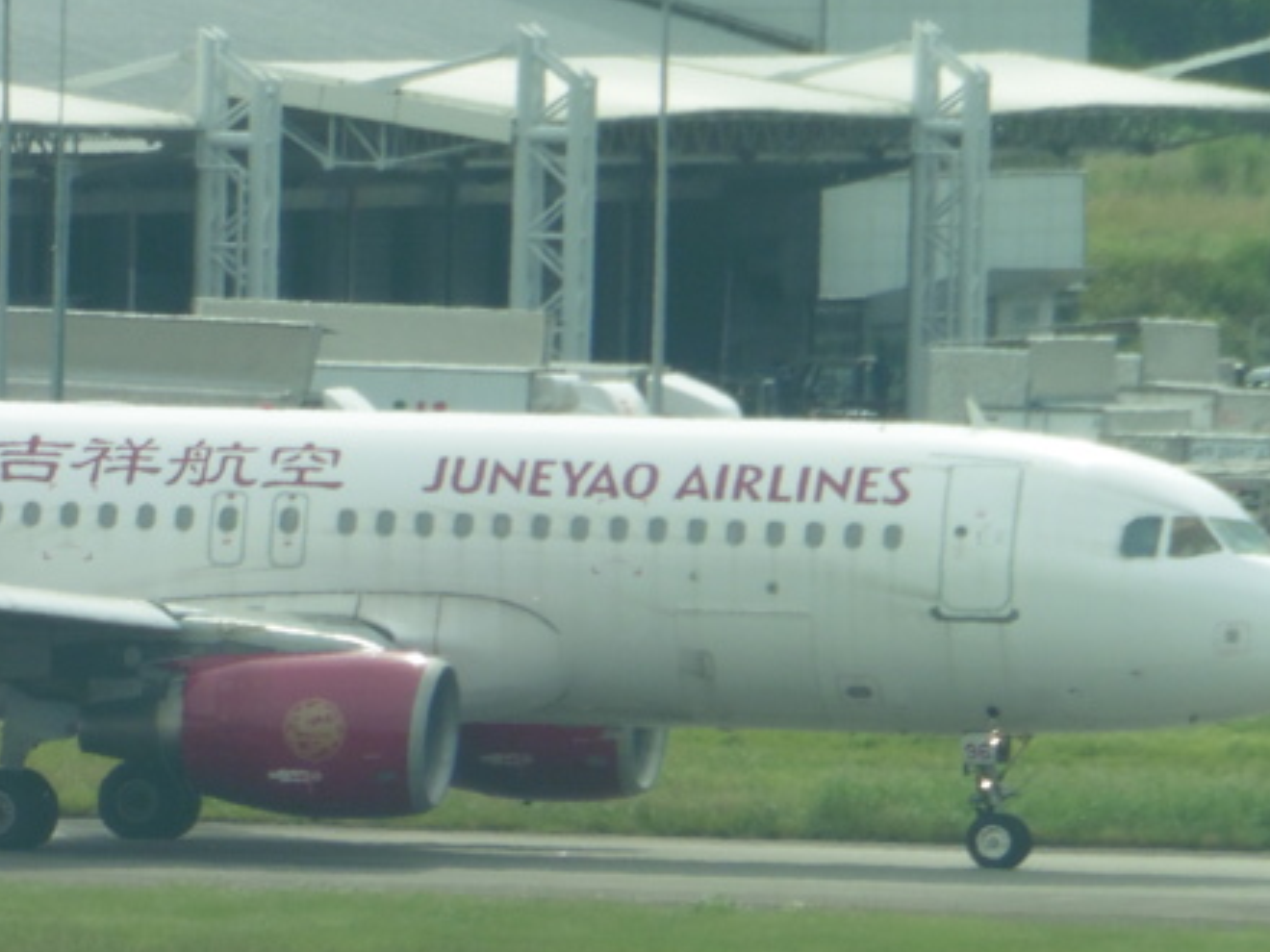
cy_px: 710
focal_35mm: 1117
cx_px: -12
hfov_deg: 1.8
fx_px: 40981
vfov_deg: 1.3
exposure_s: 1/250
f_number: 6.4
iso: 100
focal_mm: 86
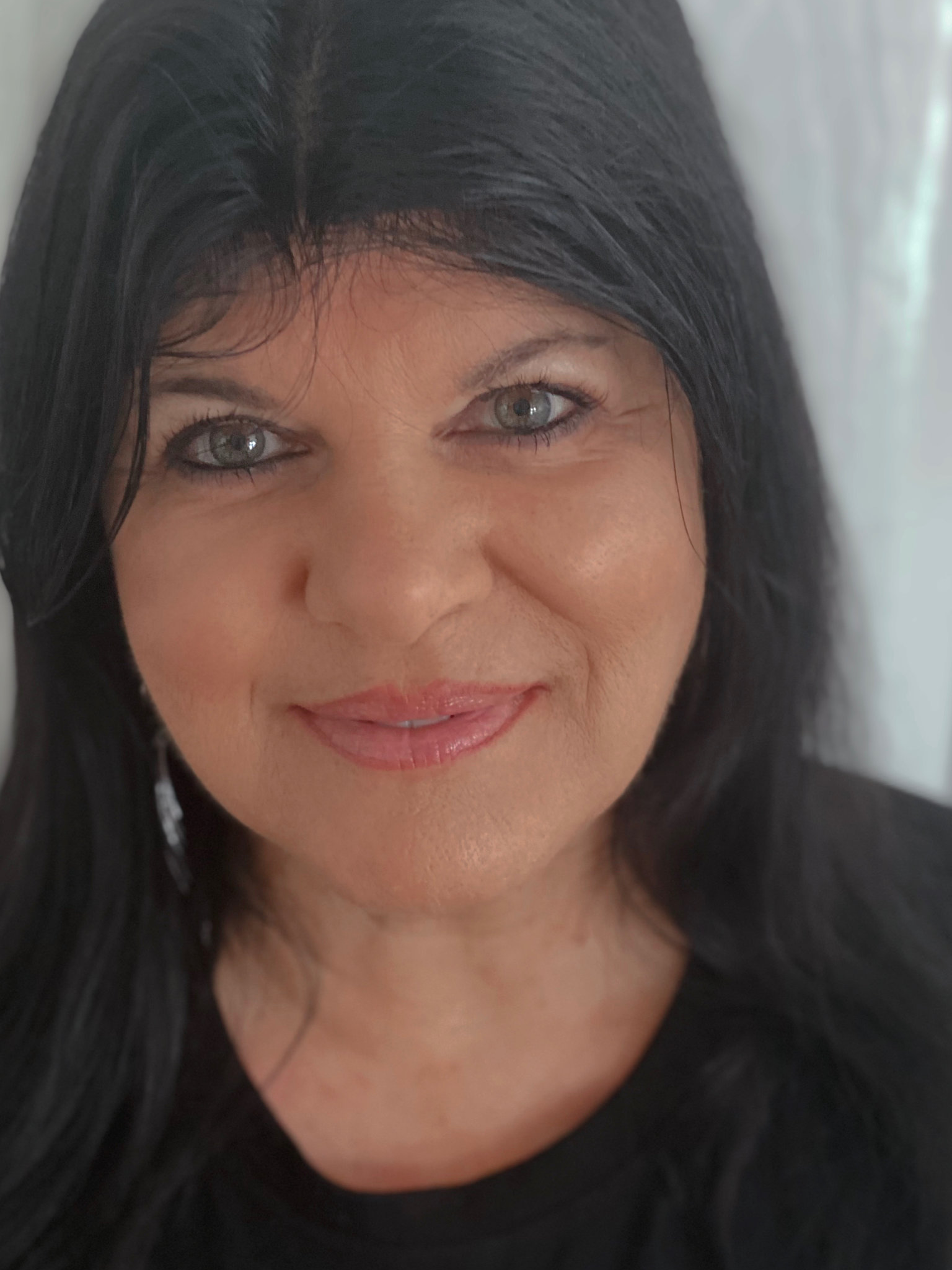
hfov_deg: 22.6
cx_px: 392
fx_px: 2383
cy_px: 622
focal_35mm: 65
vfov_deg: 29.8
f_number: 2
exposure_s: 1/40
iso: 250
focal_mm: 6
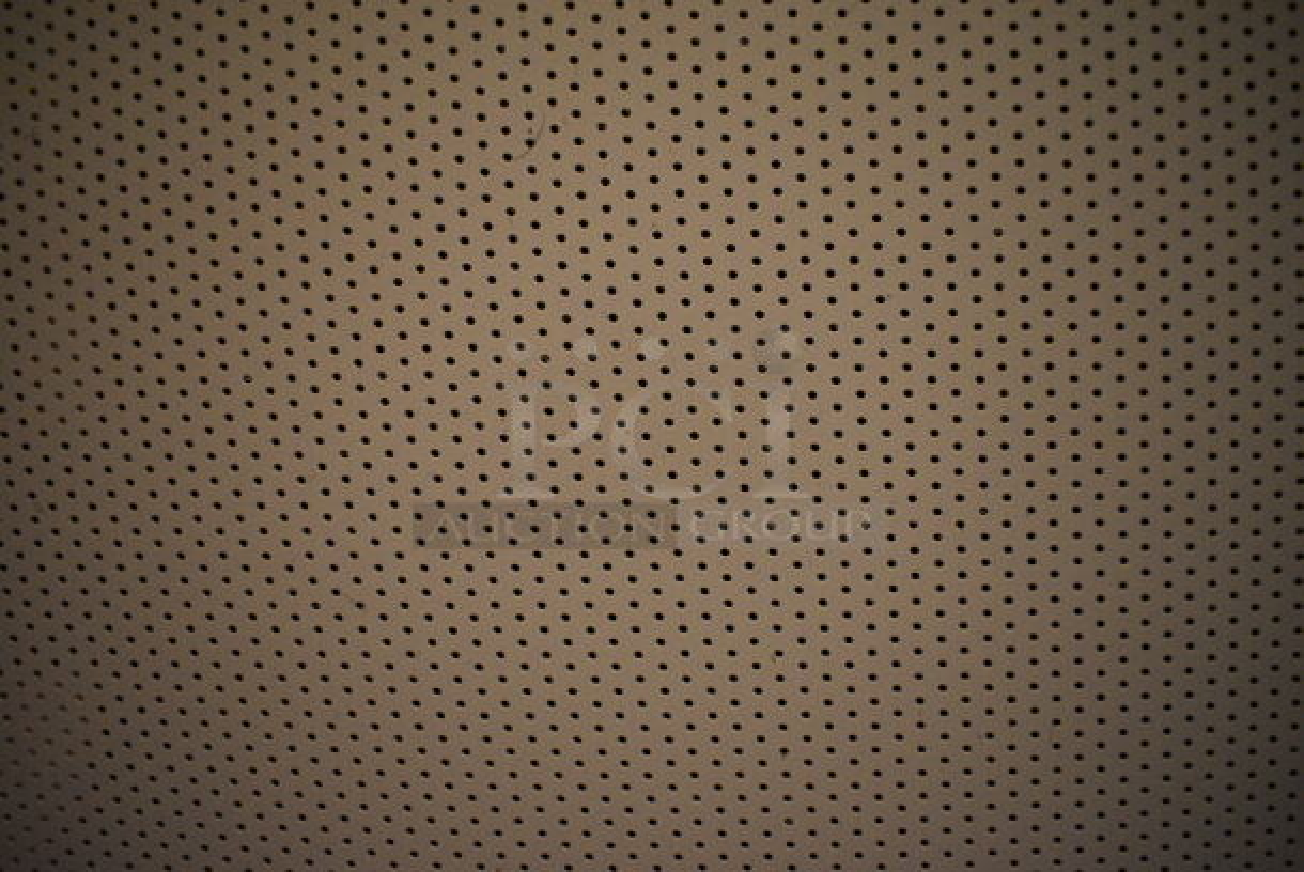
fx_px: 979
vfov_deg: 48.0
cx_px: 652
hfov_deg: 67.3
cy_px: 436
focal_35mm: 27
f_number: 4
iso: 3200
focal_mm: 18
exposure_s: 1/60
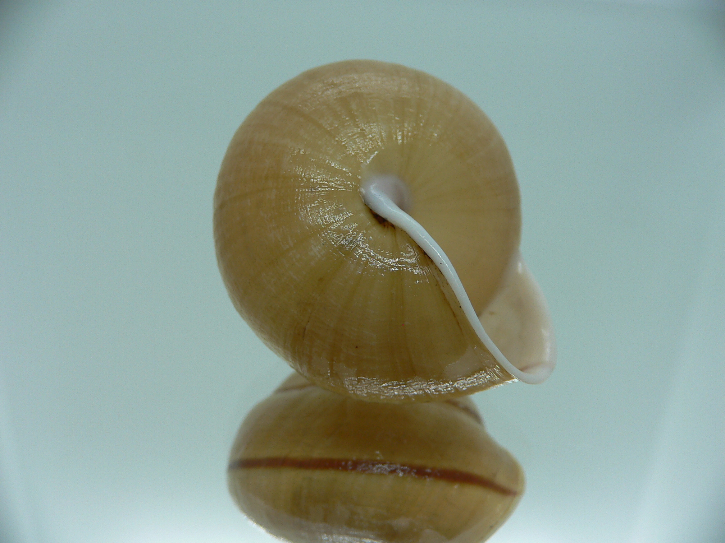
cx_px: 362
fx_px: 733
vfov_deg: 40.7
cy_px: 272
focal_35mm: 35
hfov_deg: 52.6
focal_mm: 4.6
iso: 80
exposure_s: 1/60
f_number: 2.8
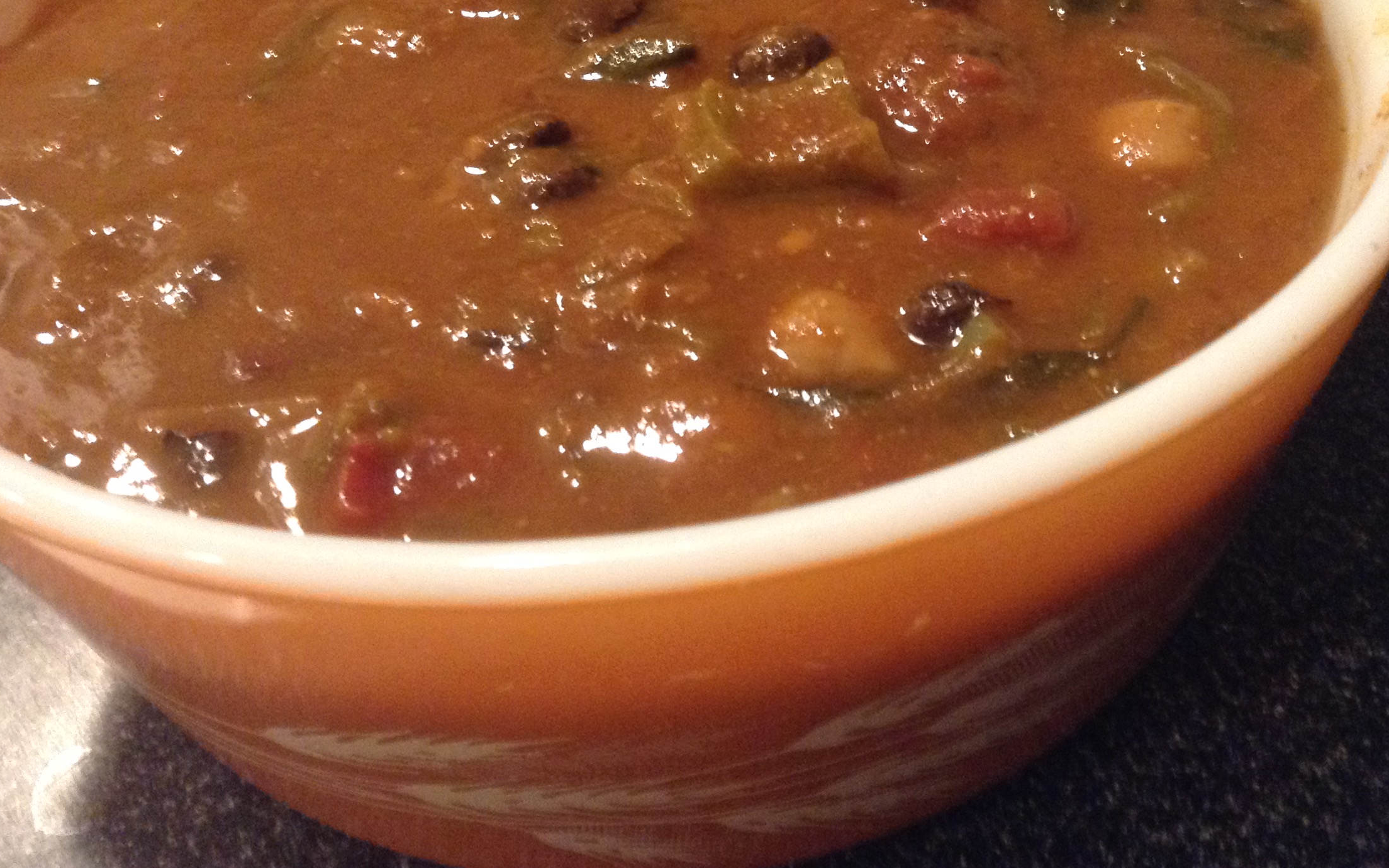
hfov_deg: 48.1
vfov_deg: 31.0
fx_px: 1552
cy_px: 272
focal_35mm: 41
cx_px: 766
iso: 250
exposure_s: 1/15
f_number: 2.4
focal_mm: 3.3
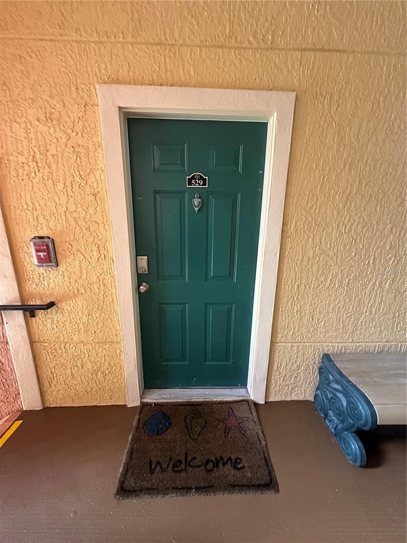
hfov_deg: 85.7
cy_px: 272
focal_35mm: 14
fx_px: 219
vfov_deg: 102.1
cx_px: 204
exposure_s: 1/60
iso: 800
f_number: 2.2
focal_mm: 2.22
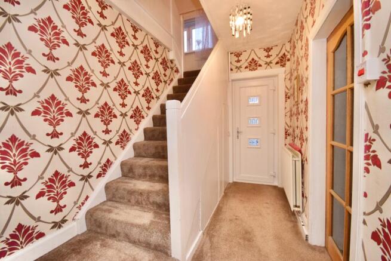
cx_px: 196
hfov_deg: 100.4
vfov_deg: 77.4
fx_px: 163
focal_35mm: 15
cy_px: 130
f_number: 7.1
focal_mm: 10
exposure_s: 1/60
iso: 800
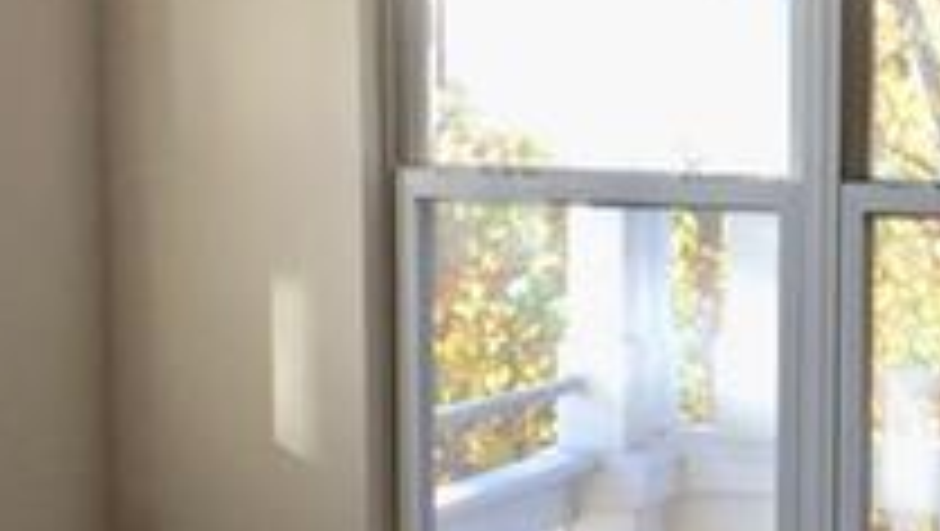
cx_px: 1025
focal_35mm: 116
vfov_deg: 10.4
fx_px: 2894
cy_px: 544
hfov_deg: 17.8
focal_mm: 4.15
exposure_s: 1/60
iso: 40
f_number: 2.2
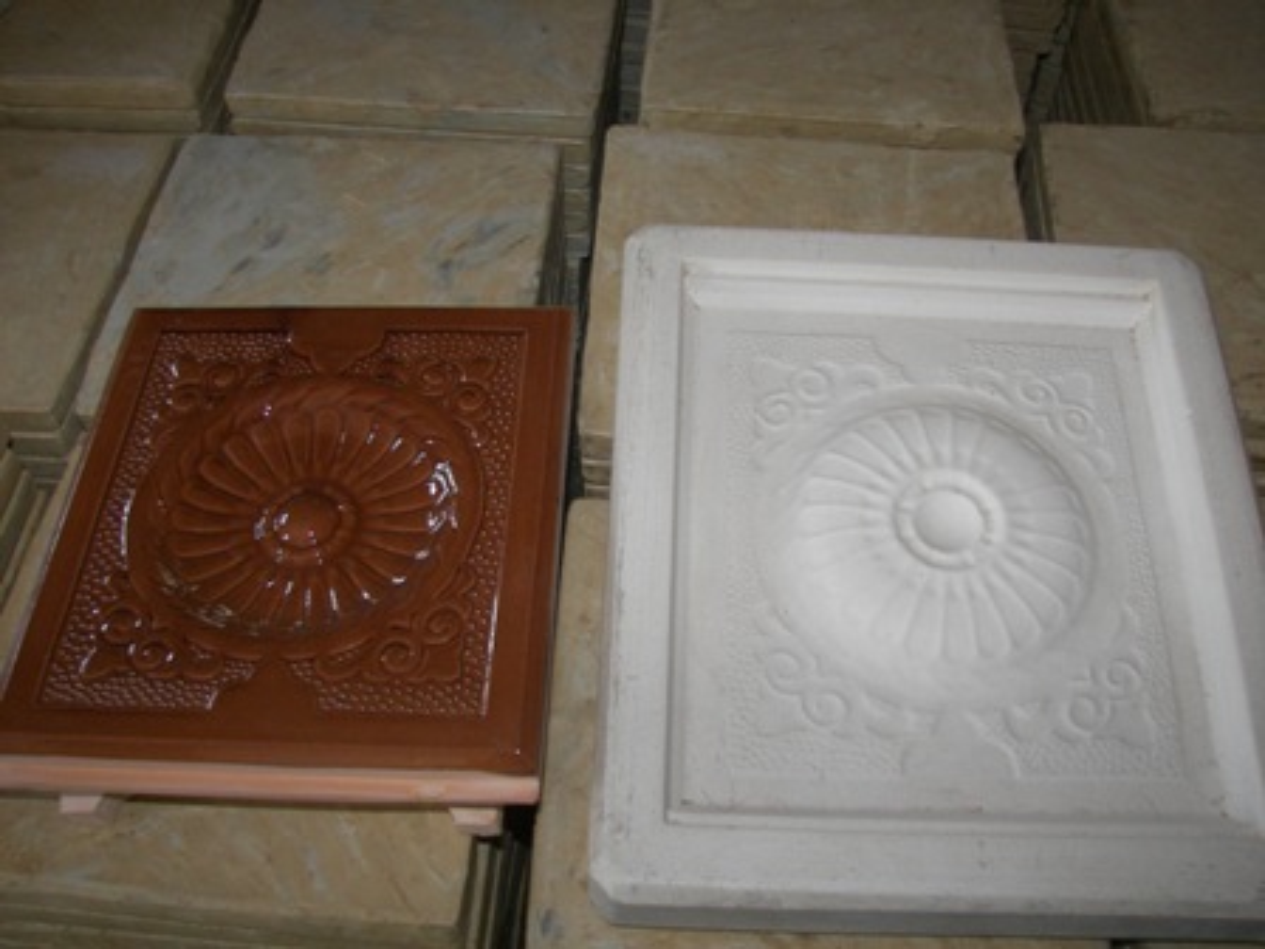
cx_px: 632
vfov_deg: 39.7
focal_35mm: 36
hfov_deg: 51.4
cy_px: 474
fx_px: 1316
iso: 100
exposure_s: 1/30
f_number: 2.8
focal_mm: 6
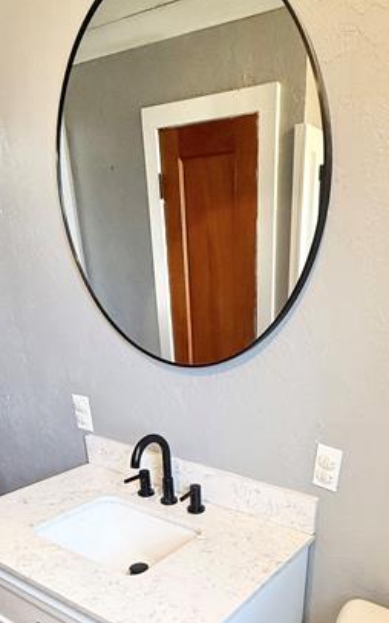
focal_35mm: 28
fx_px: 475
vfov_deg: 60.8
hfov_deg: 44.0
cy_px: 504
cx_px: 254
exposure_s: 1/120
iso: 250
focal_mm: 2.22
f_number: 2.2
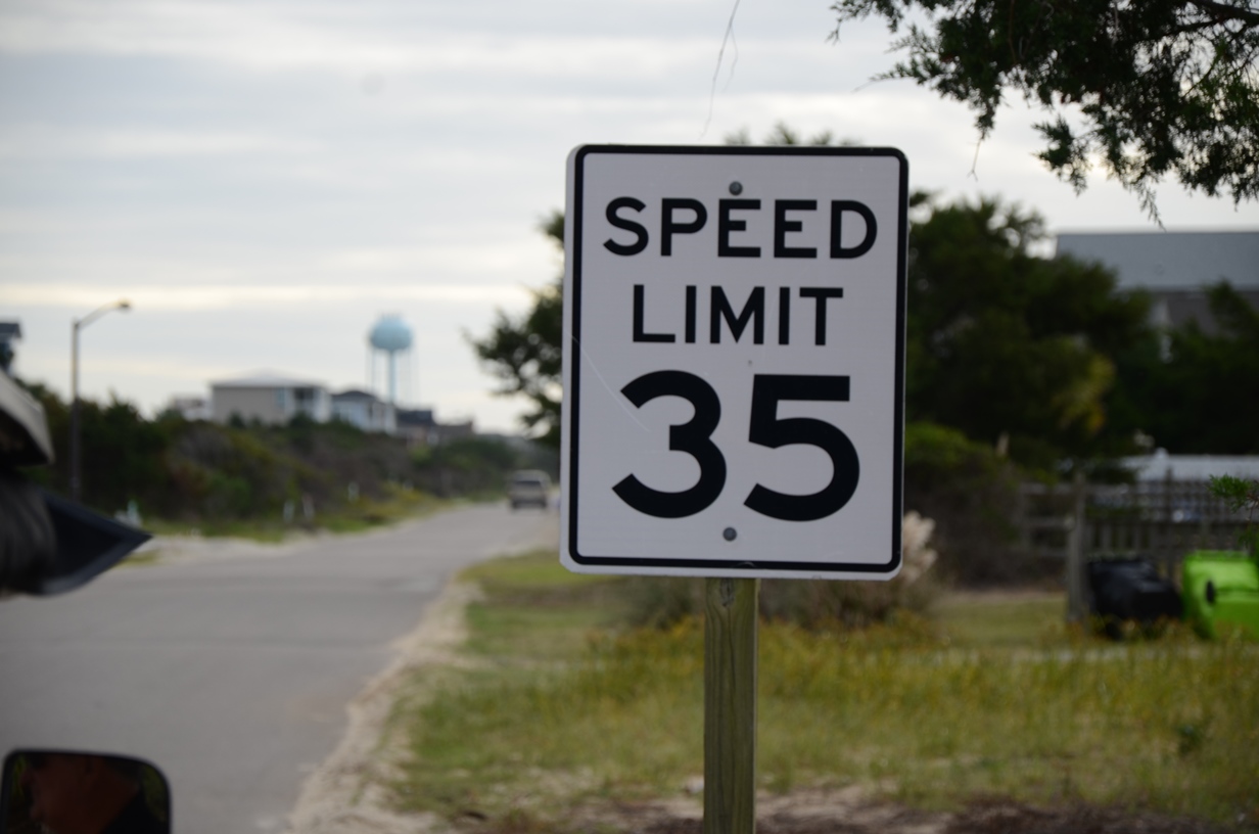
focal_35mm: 158
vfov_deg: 8.7
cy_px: 417
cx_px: 630
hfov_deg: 13.1
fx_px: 5497
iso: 100
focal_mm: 105
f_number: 5.6
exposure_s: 1/160
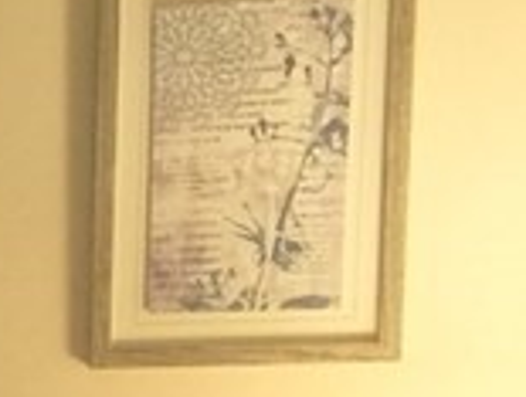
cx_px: -1083
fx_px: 2909
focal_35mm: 191
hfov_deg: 8.5
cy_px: 784
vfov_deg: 7.5
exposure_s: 1/15
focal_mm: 4.15
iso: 50
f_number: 2.2
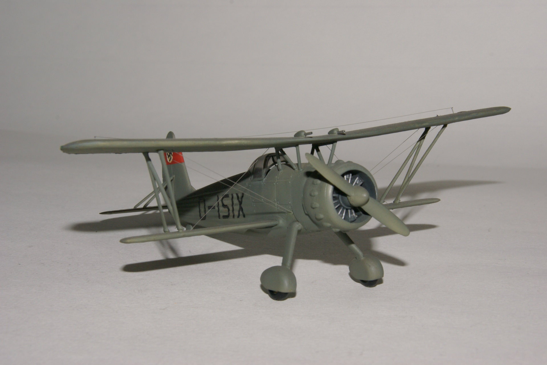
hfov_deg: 27.0
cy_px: 182
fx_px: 1139
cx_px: 274
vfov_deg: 18.2
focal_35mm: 75
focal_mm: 50
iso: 400
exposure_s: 1/80
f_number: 22
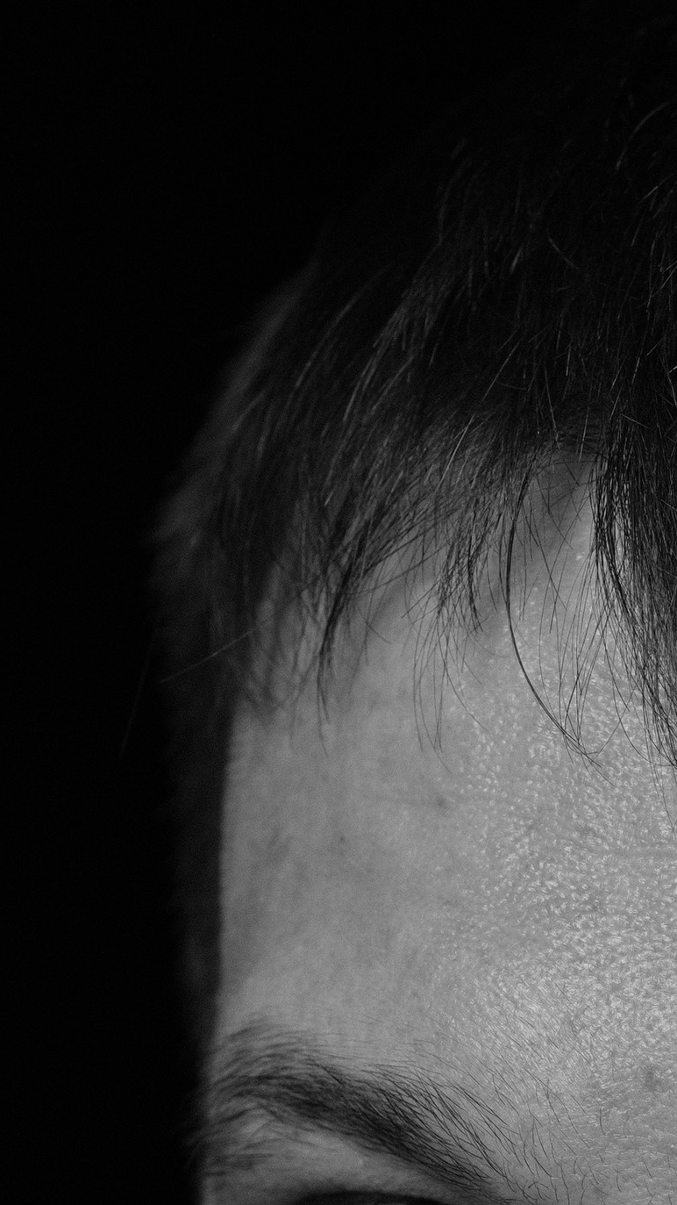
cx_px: 967
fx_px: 10567
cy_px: 1465
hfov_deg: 3.7
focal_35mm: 331
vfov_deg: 6.5
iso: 800
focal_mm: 75
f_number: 4
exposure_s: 1/180
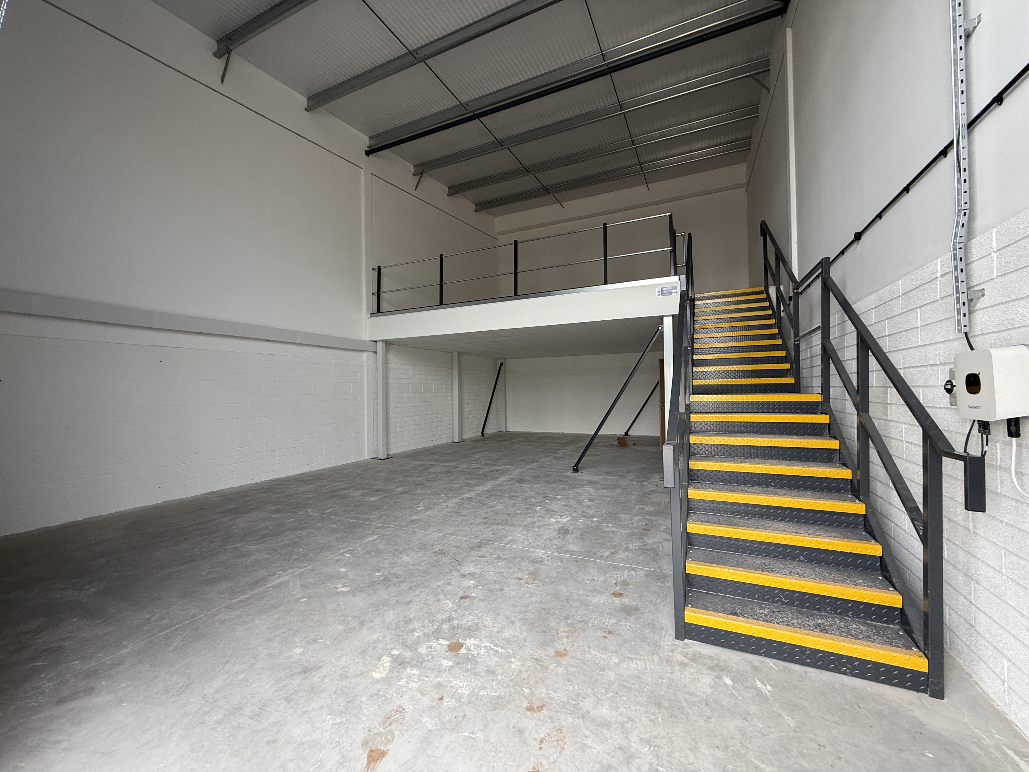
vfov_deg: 85.7
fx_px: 416
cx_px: 514
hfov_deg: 102.1
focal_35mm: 14
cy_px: 386
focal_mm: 2.22
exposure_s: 1/99
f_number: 2.2
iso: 125
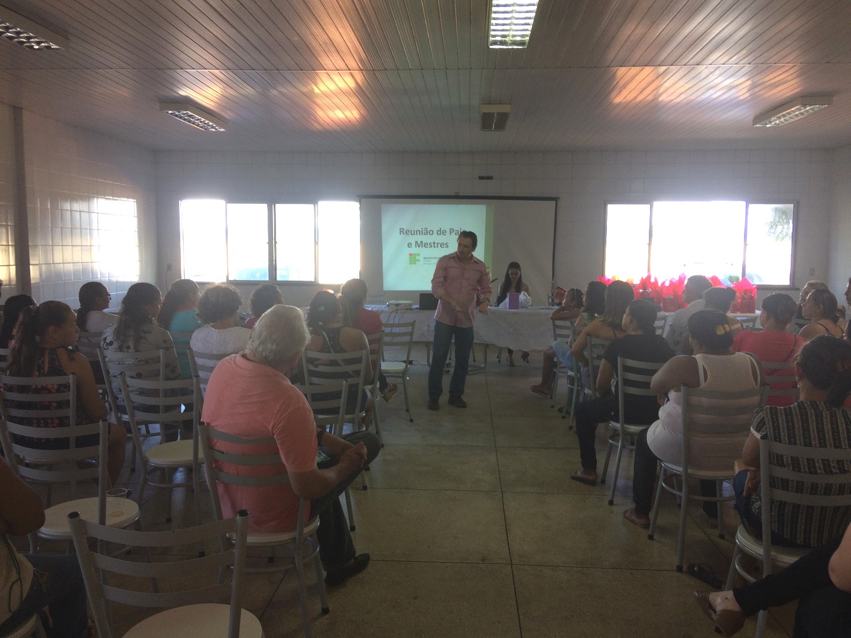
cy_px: 319
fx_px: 713
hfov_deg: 61.7
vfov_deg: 48.2
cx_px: 426
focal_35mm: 29
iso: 32
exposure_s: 1/40
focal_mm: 4.15
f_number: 2.2
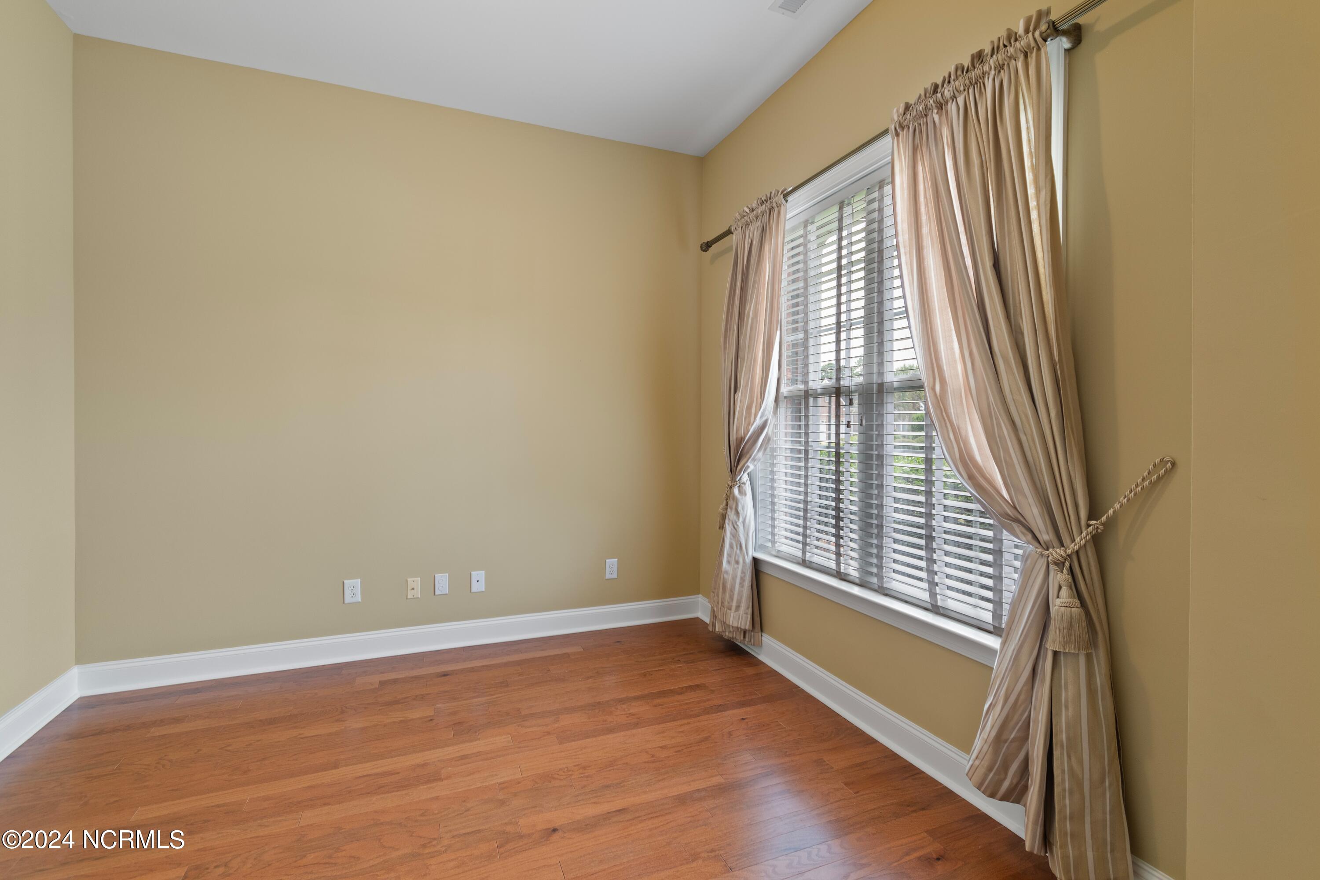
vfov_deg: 77.3
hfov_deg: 100.4
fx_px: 550
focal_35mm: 15
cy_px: 440
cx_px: 660
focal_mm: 10
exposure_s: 1/6
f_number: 4.5
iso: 100
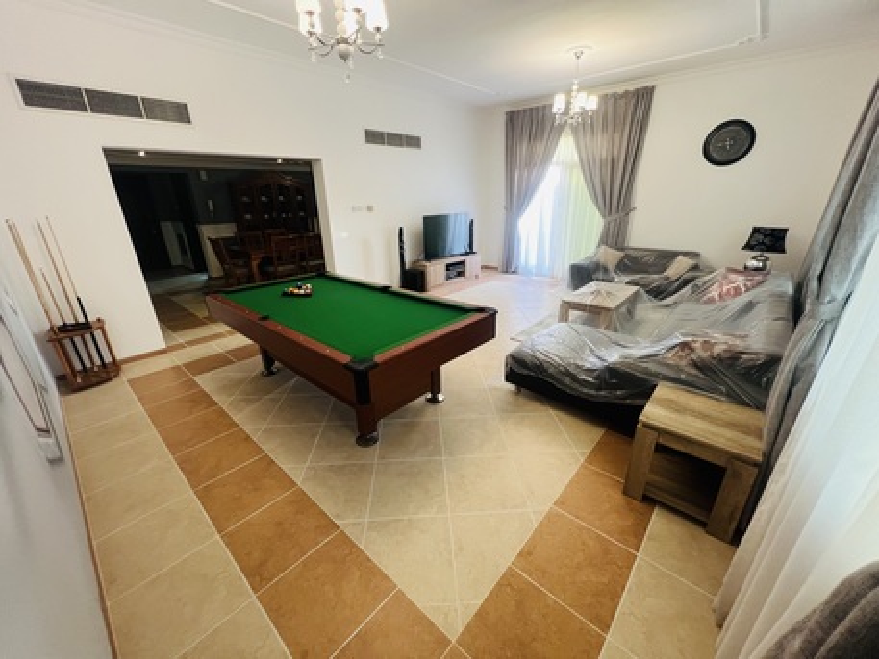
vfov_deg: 89.9
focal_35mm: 13
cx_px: 440
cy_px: 330
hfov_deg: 106.2
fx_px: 330
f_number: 1.8
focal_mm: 1.57
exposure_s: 1/94
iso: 250
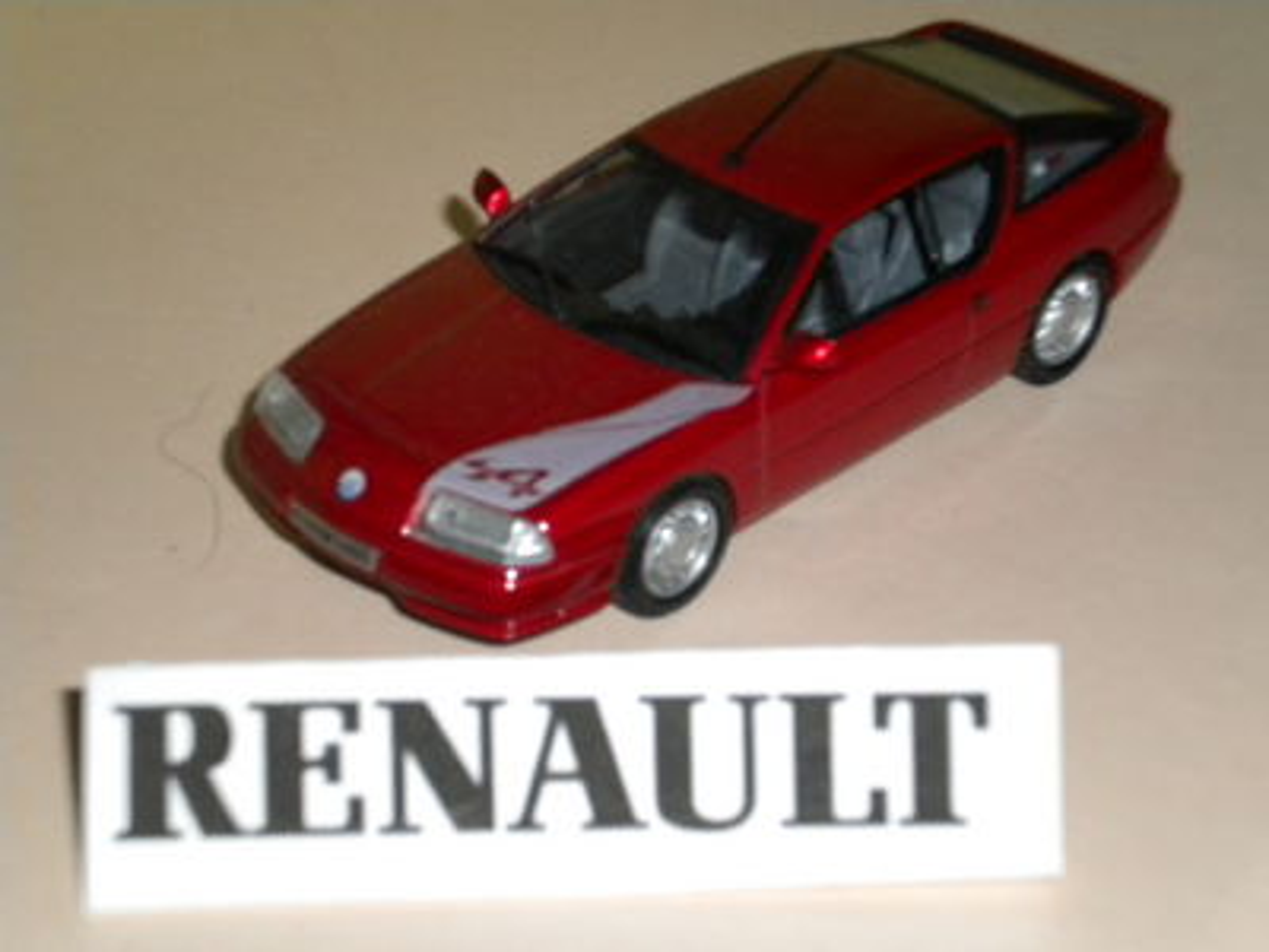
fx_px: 3519
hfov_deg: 20.4
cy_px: 476
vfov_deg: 15.4
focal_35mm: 96
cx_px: 634
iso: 400
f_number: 5.7
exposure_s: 1/60
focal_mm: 17.3
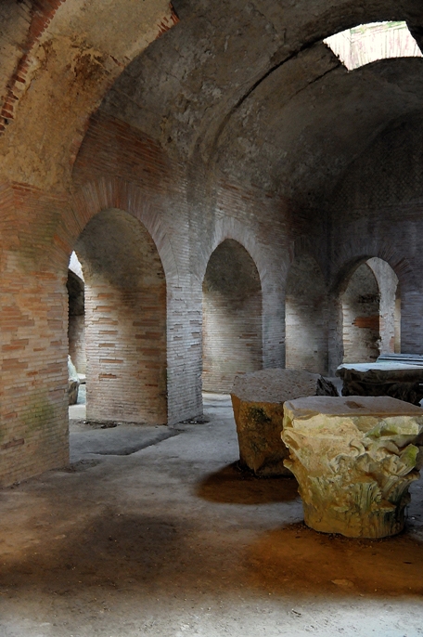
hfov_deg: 34.1
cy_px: 318
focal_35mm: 39
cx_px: 212
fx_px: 689
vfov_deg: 49.6
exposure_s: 1/50
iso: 1250
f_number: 2.8
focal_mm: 26
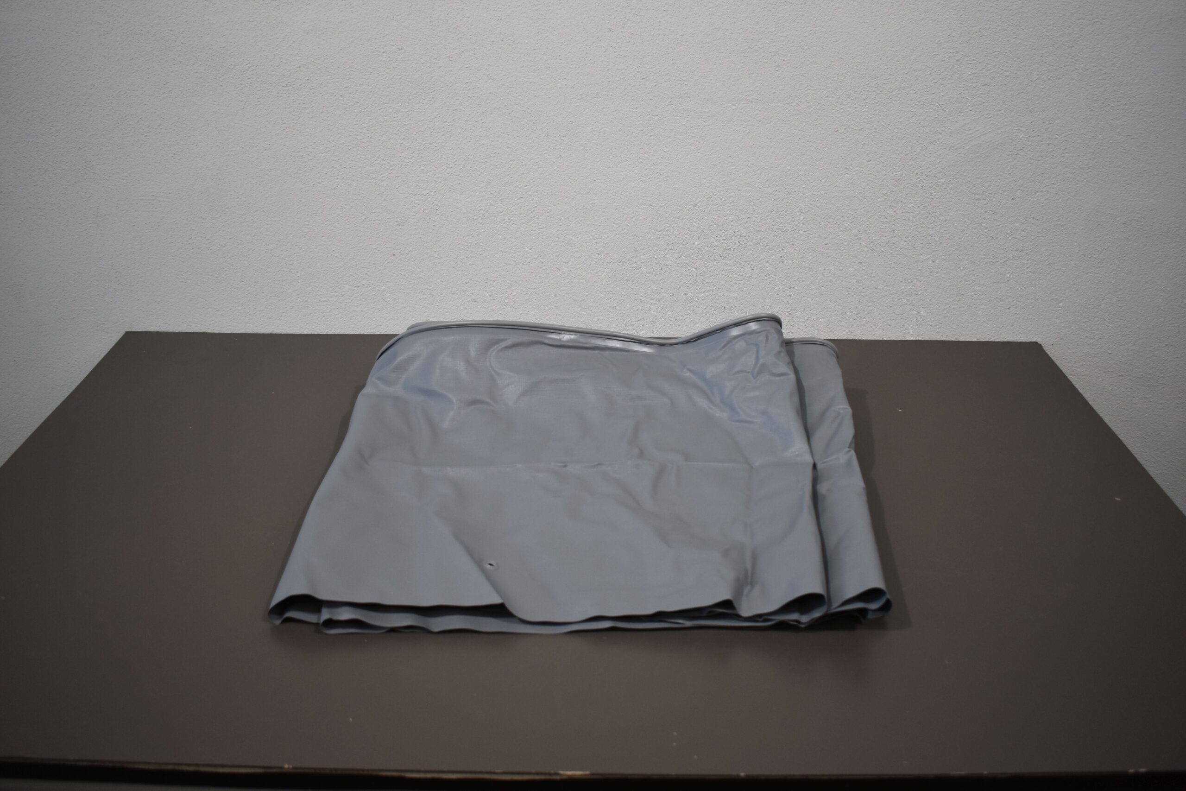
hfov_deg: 57.2
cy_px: 396
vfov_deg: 40.0
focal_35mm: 33
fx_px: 1087
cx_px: 593
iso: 450
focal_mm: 22
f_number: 3.8
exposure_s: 1/250
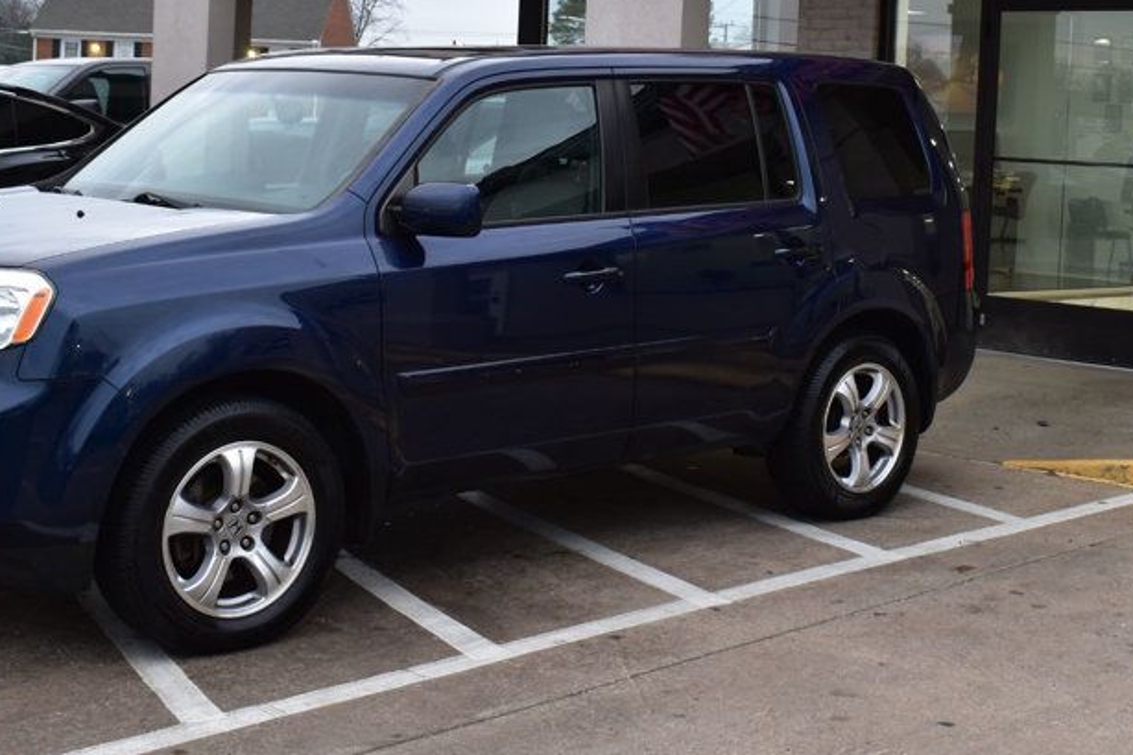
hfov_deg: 33.3
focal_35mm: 60
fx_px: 1888
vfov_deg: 22.4
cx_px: 686
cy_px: 188
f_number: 7.1
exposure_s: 1/40
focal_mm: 24
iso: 400
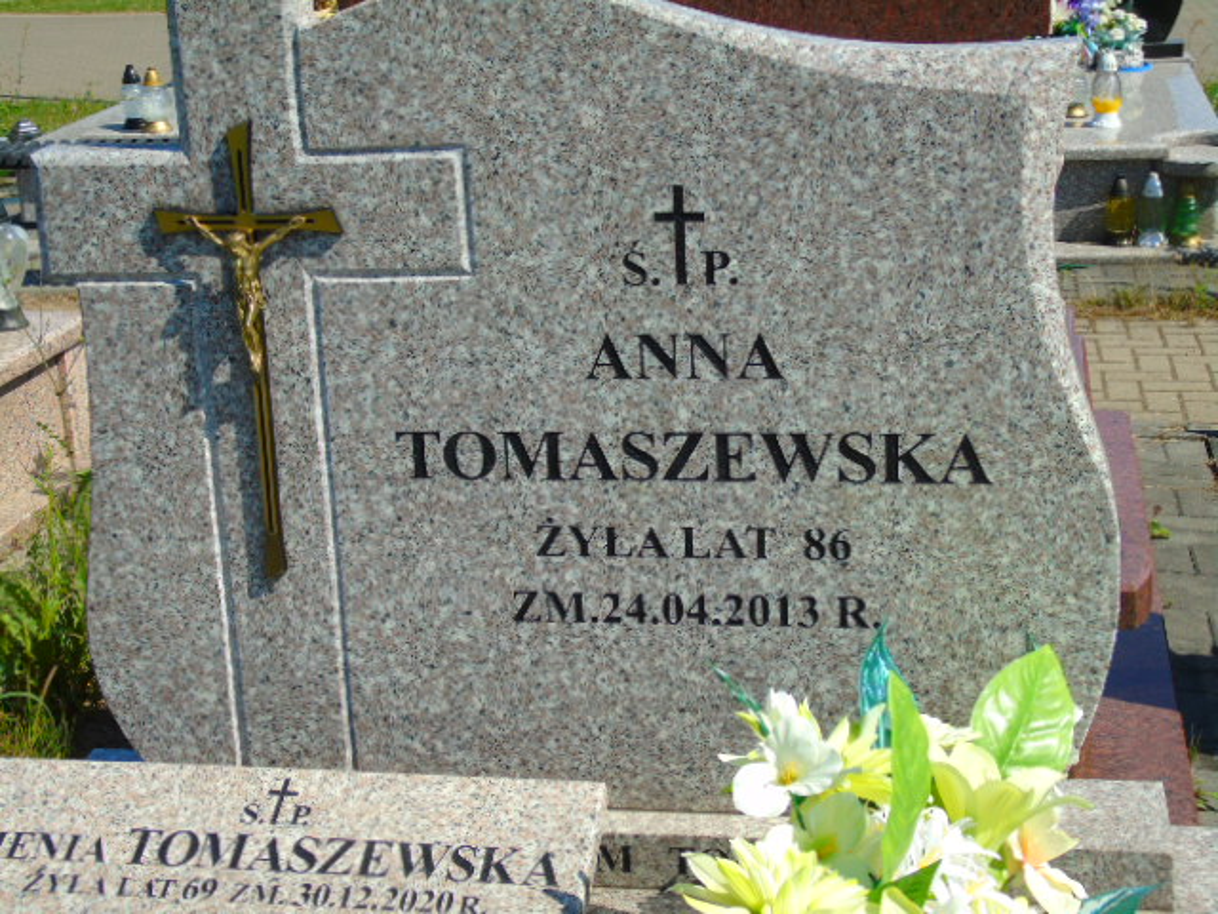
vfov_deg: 23.7
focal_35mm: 62
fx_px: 2182
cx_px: 609
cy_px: 457
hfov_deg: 31.2
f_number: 4.5
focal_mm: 11
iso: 80
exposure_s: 1/640
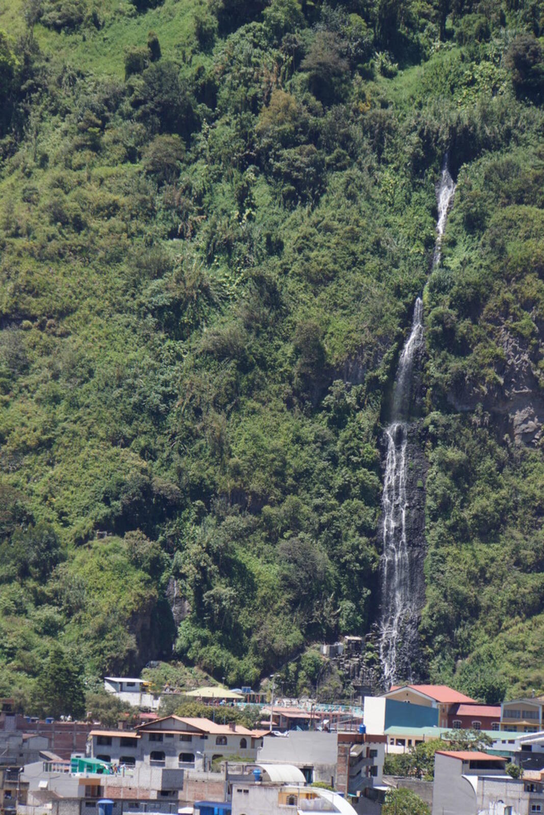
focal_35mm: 226
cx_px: 272
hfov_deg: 6.1
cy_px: 408
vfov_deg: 9.1
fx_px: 5121
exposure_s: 1/250
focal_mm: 150.9
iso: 125
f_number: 6.3
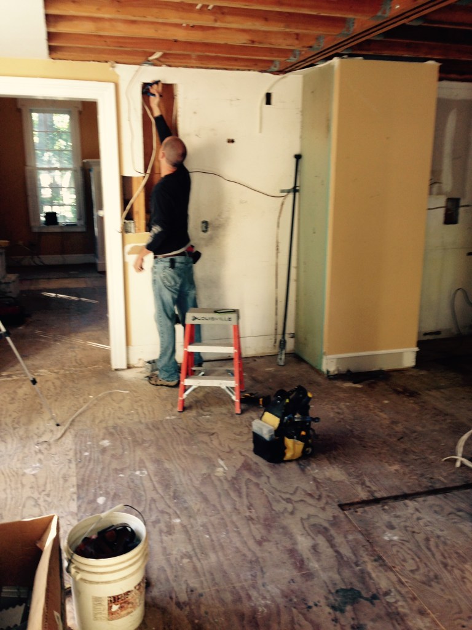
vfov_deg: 55.4
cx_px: 236
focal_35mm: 33
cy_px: 315
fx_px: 600
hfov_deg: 42.9
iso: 50
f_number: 2.4
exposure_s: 1/24
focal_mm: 4.12
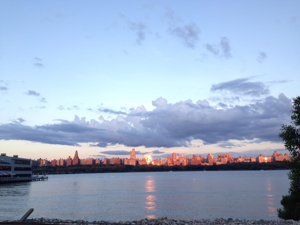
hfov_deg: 55.4
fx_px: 286
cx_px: 150
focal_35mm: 33
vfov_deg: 42.9
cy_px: 112
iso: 64
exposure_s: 1/120
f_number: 2.4
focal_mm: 4.12
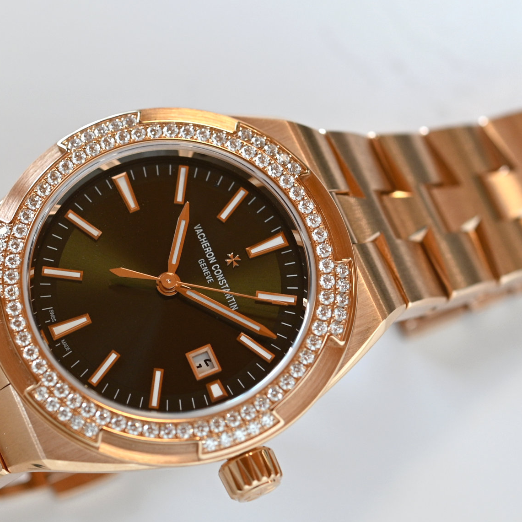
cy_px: 310
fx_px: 1604
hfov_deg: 18.4
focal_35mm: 94
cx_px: 167
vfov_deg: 18.5
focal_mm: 60
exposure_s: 1/80
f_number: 5.6
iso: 400
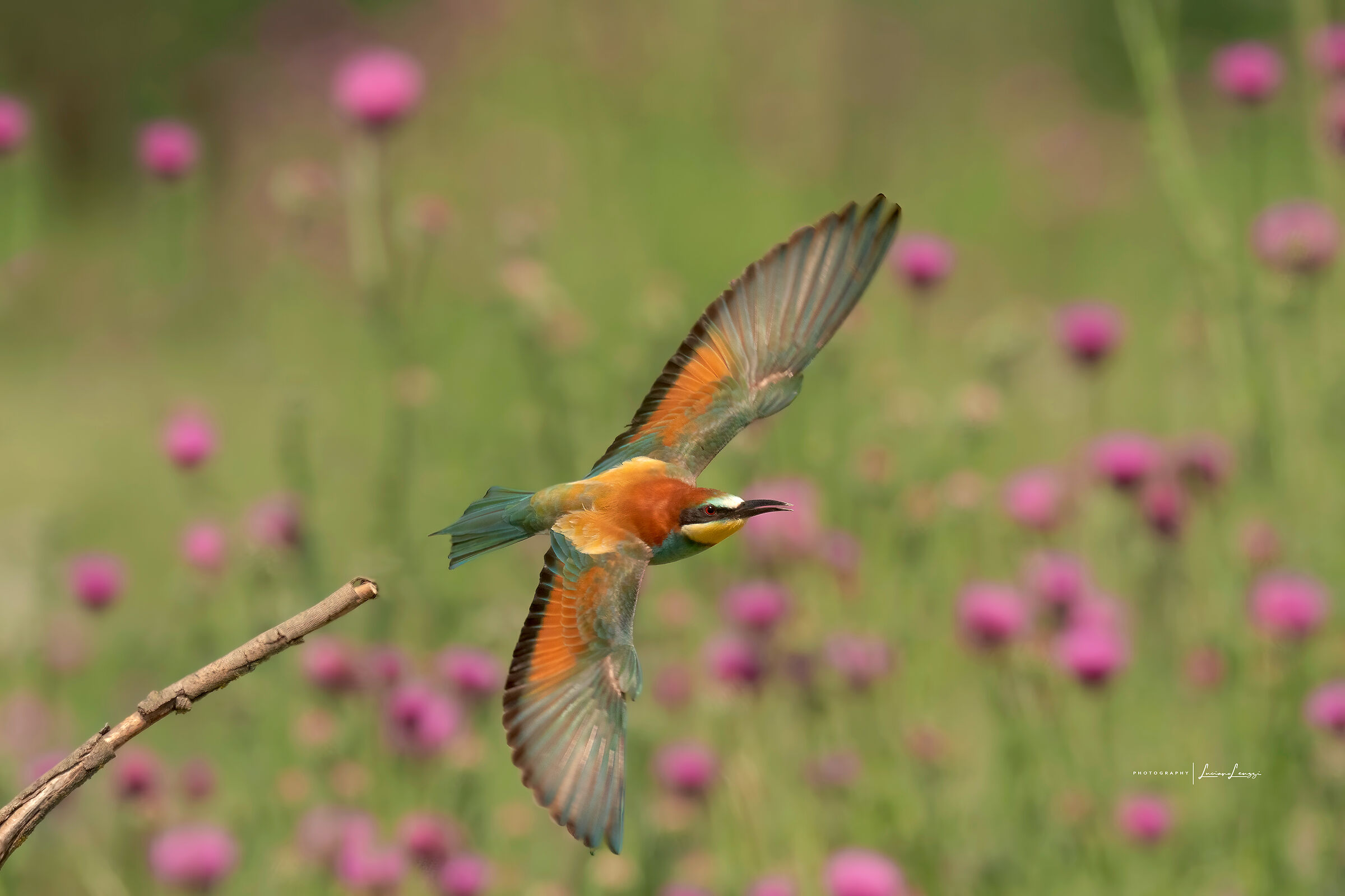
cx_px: 672
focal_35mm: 840
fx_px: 31381
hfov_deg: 2.5
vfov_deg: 1.6
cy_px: 448
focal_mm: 840
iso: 1600
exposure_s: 1/3200
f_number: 10
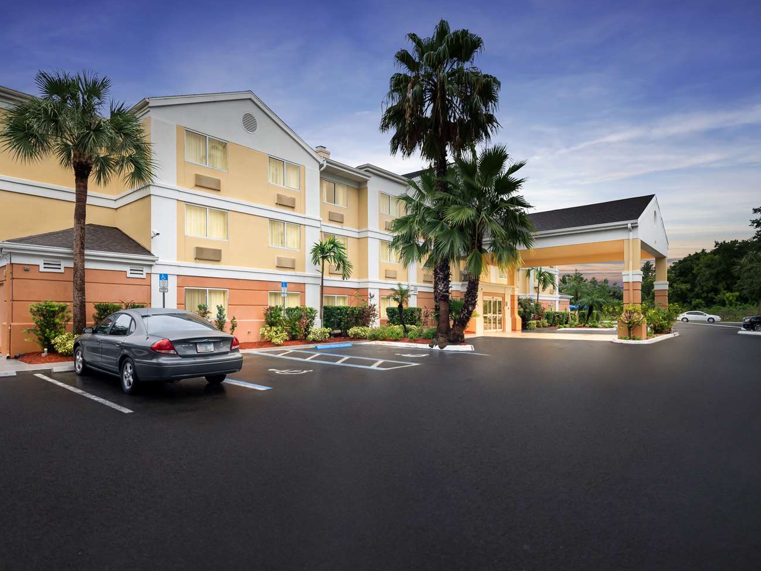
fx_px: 440
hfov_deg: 81.4
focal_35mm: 20
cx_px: 336
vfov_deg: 66.0
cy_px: 281
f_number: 8
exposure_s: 1/80
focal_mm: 18
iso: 250
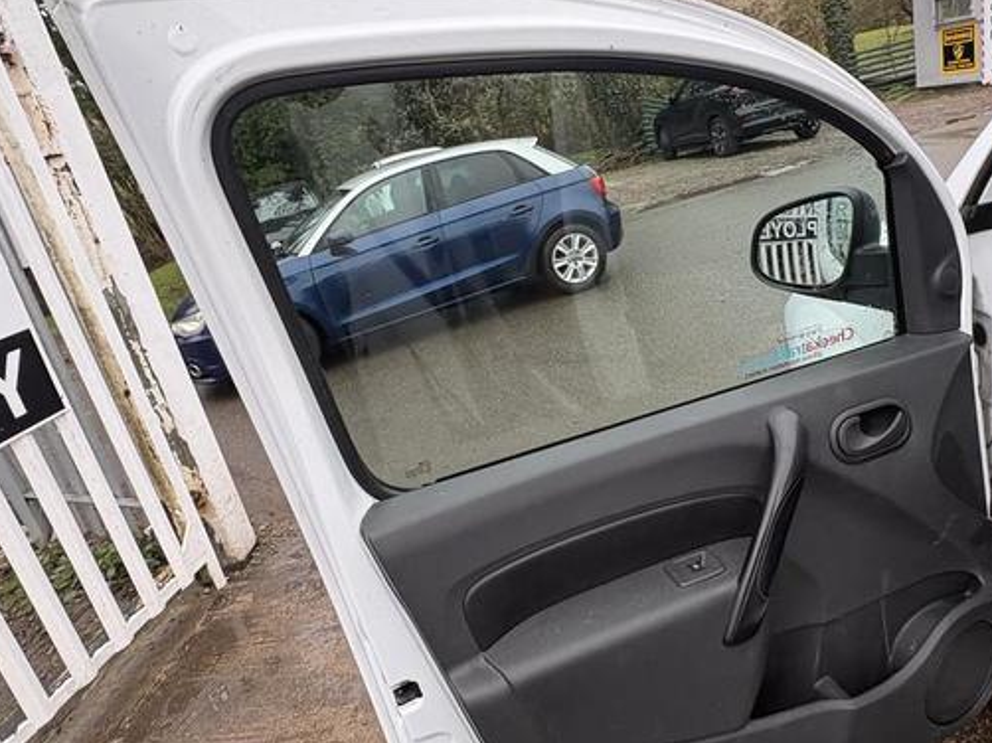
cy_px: 336
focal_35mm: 25
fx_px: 716
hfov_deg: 69.2
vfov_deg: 54.7
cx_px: 547
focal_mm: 2.22
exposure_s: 1/171
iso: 64
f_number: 2.2
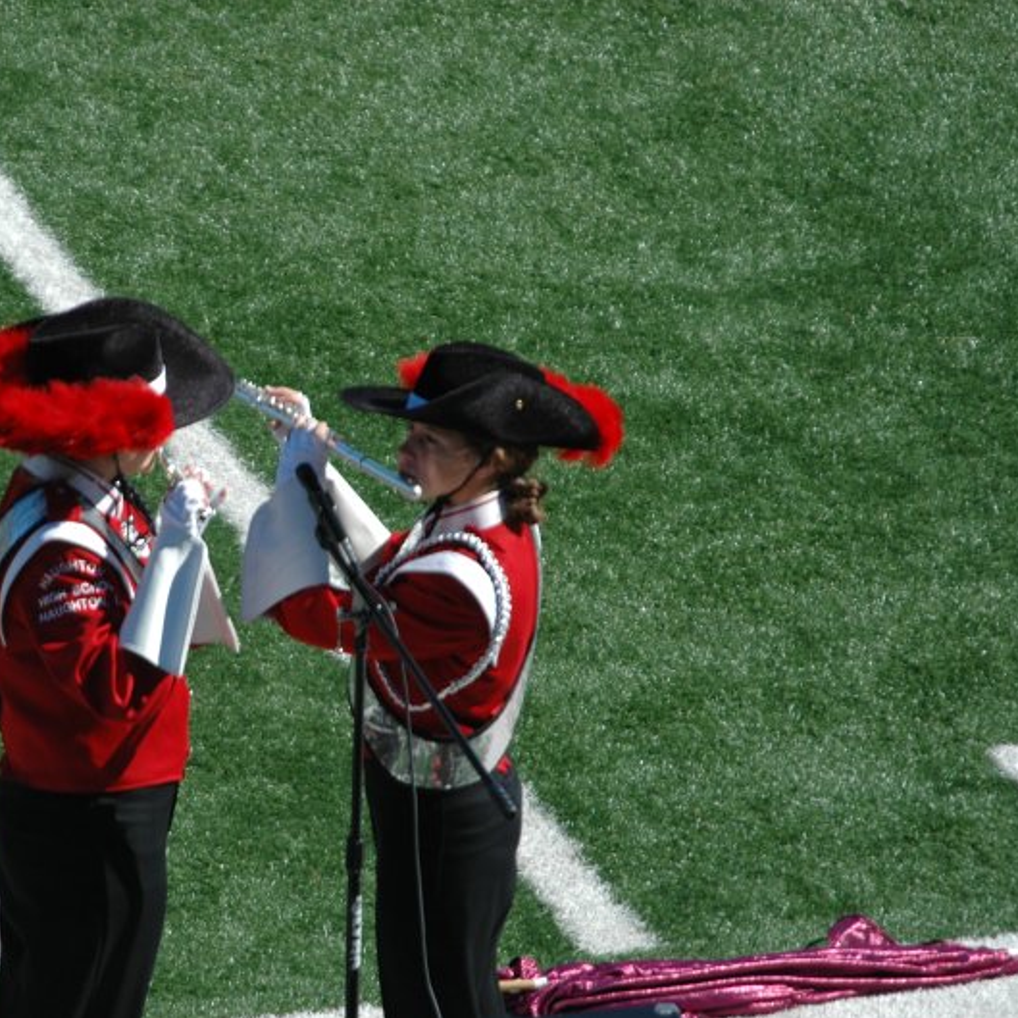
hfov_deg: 2.3
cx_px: 260
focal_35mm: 770
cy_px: 510
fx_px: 25619
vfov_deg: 2.3
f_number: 5.6
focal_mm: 400
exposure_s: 1/640
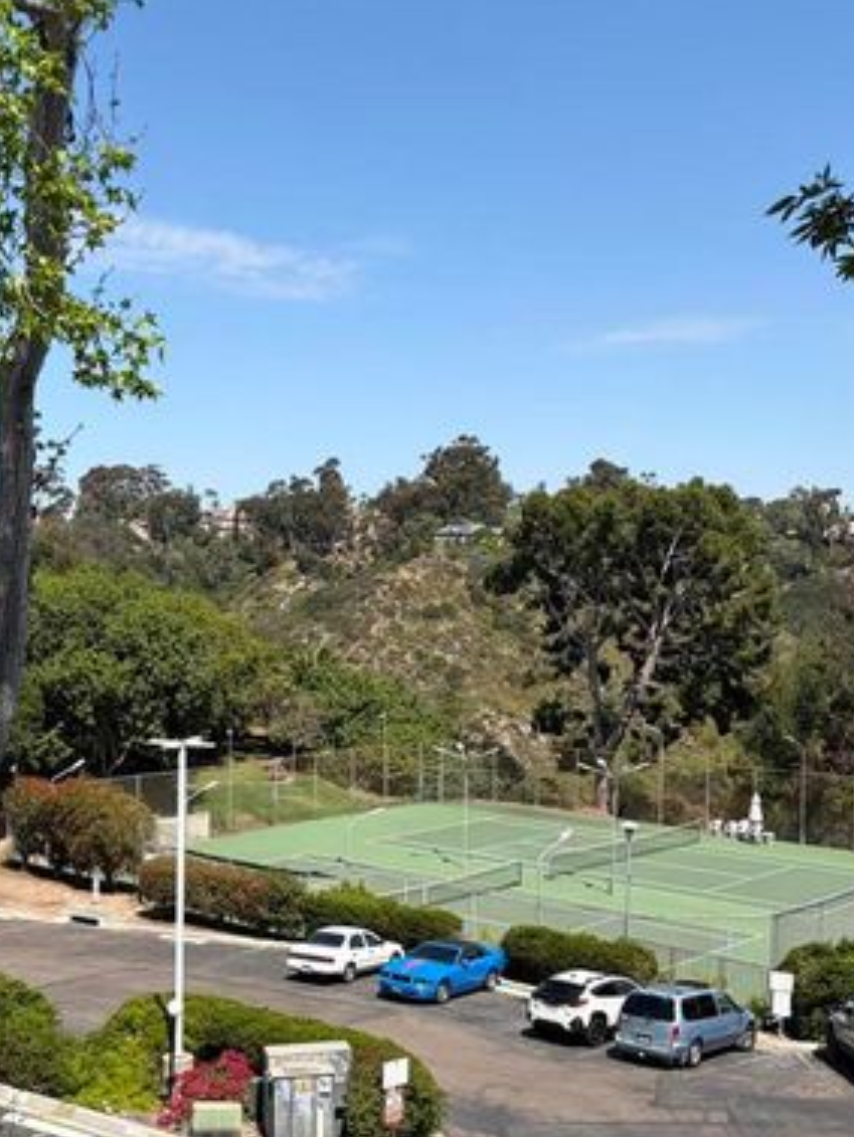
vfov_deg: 41.2
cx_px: 395
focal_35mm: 46
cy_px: 605
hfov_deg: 31.5
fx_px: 1512
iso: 50
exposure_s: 1/3623
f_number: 1.6
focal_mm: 5.96
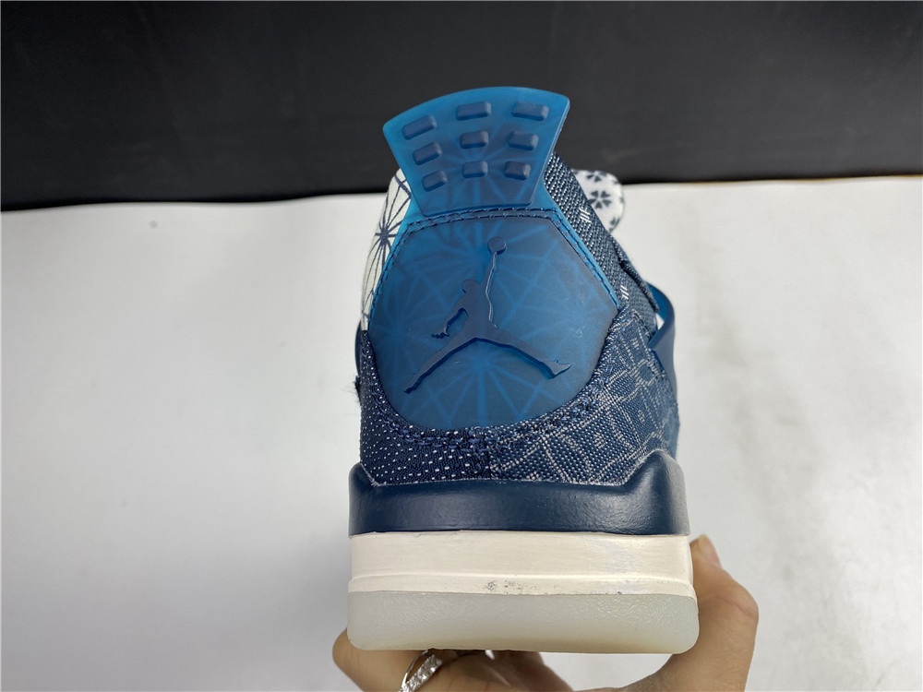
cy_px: 346
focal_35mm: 26
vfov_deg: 53.1
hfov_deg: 67.3
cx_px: 462
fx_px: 693
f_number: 1.8
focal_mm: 4.25
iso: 40
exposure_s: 1/100
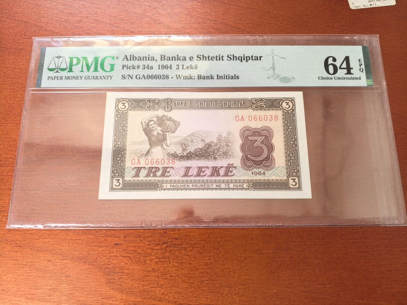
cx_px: 204
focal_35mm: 24
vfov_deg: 56.8
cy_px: 152
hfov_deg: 71.6
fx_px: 282
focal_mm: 5.75
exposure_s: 1/100
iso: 160
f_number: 2.8
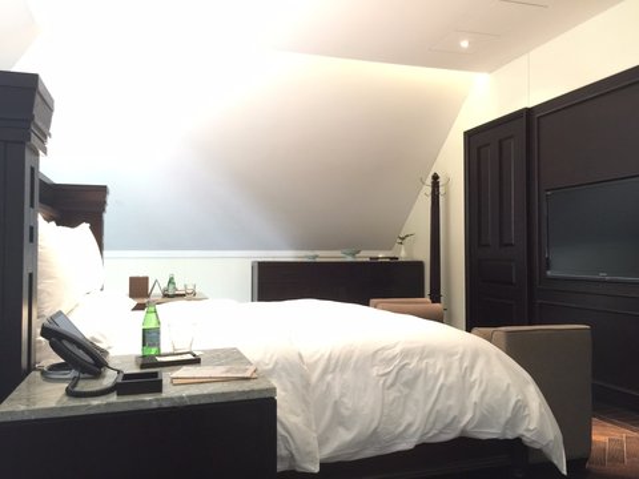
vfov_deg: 48.2
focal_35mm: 29
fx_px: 535
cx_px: 320
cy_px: 240
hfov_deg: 61.7
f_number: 2.2
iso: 80
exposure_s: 1/4
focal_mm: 4.15
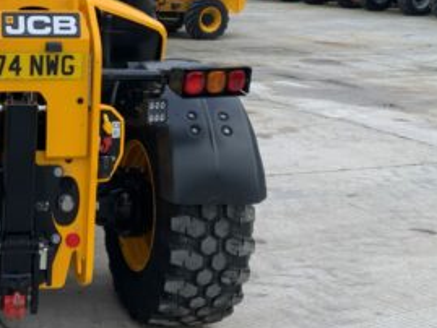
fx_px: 871
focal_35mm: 69
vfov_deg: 21.1
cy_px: 62
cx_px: 65
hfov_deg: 27.4
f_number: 1.8
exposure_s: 1/122
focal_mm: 3
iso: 25
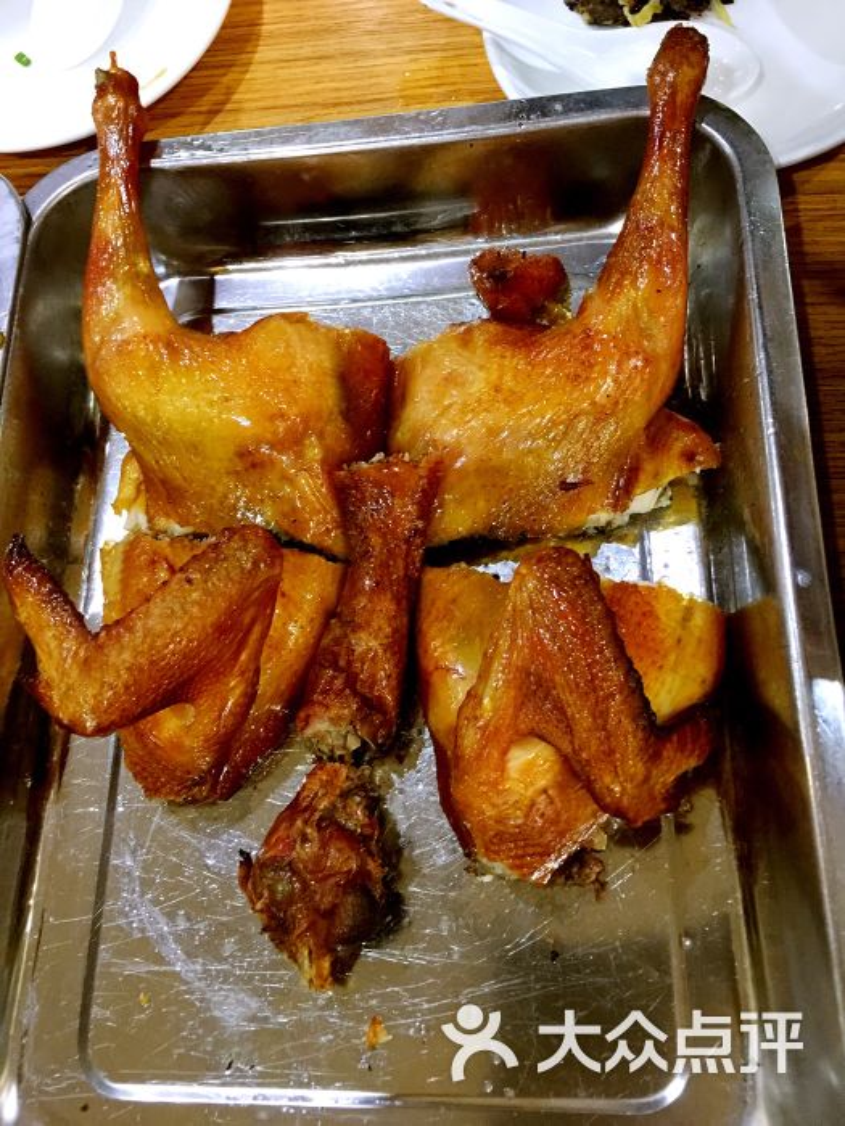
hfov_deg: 48.2
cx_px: 422
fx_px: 944
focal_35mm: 29
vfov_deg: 61.7
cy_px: 563
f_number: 2.2
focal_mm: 4.15
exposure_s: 1/17
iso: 160
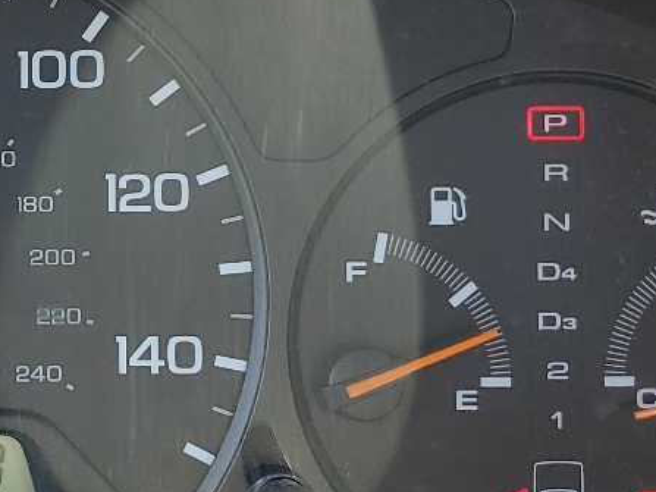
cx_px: -144
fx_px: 1762
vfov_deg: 15.9
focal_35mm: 93
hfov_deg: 19.7
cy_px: 204
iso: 50
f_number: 1.5
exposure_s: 1/143
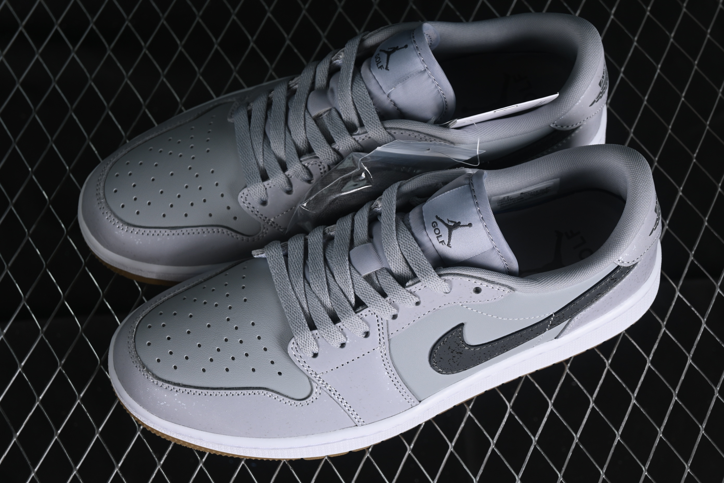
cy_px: 242
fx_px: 1508
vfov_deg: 18.2
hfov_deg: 27.0
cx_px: 362
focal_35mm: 75
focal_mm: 50
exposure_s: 1/60
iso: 160
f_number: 7.1
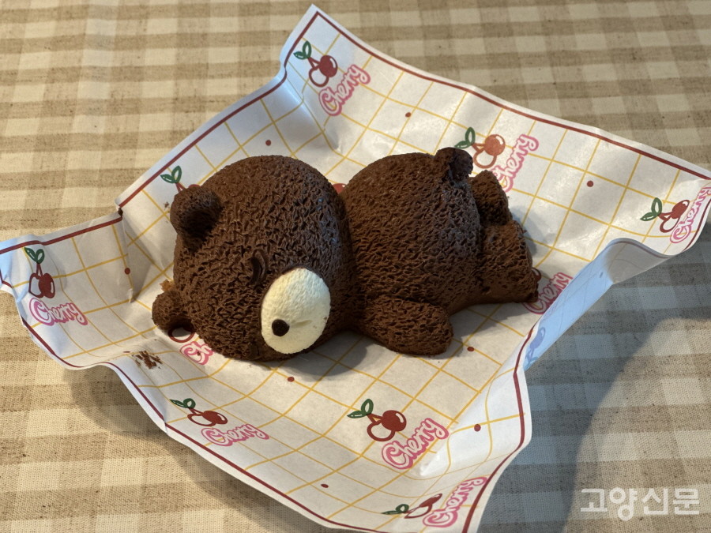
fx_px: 1582
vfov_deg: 19.1
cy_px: 266
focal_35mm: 77
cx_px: 356
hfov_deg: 25.3
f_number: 2.8
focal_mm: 9
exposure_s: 1/30
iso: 320
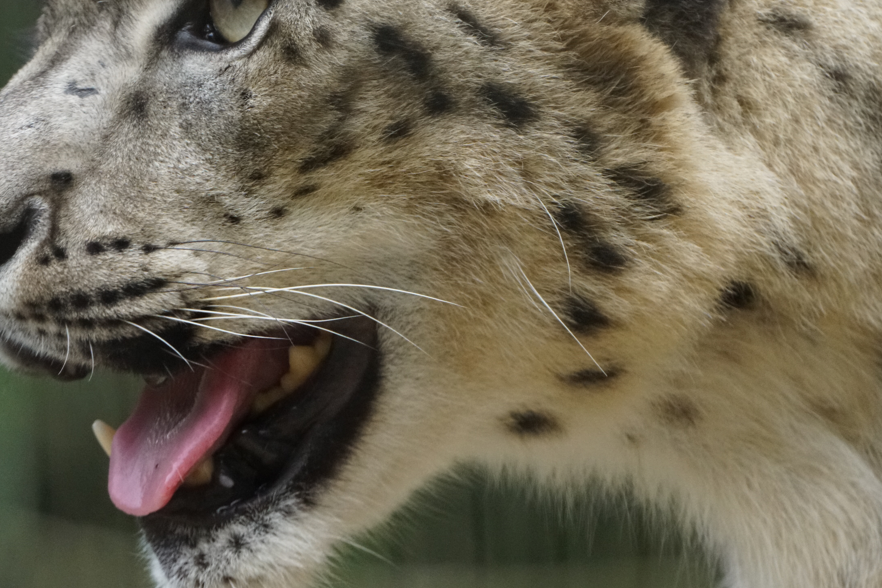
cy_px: 195
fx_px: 30896
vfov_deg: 1.1
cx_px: 576
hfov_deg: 1.6
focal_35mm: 1261
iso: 5000
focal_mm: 690
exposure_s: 1/500
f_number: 11
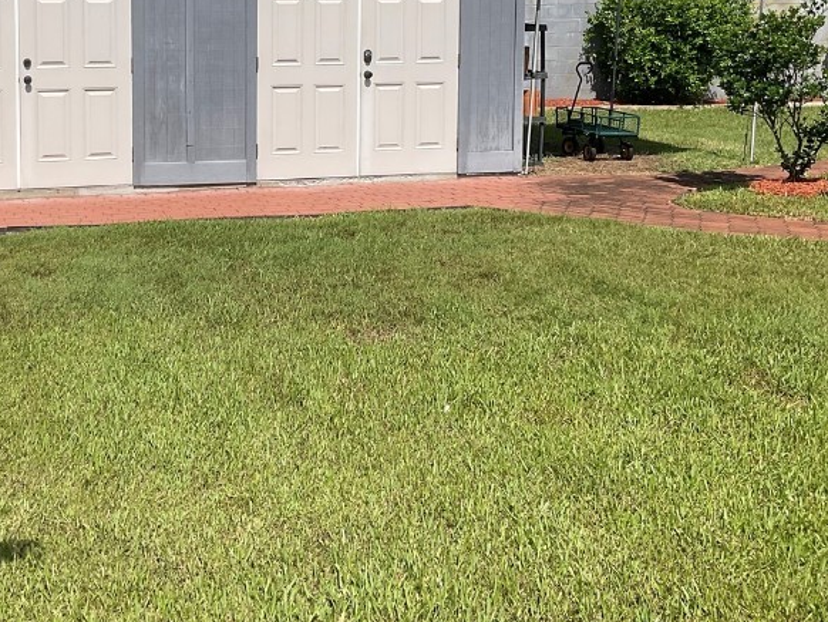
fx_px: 1220
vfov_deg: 27.8
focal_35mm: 51
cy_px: 95
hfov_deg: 36.9
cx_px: 248
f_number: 1.8
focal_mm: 3
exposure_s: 1/2801
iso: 16
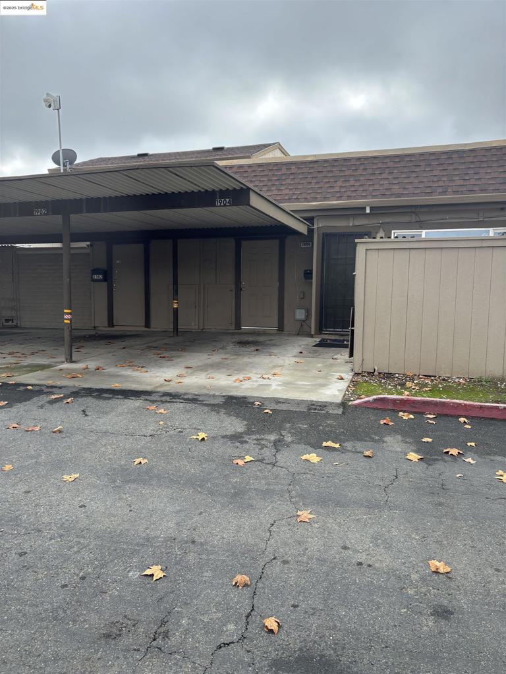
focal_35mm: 26
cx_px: 253
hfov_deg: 53.1
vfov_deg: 67.3
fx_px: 507
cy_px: 337
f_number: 1.6
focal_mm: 5.96
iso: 50
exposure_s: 1/608
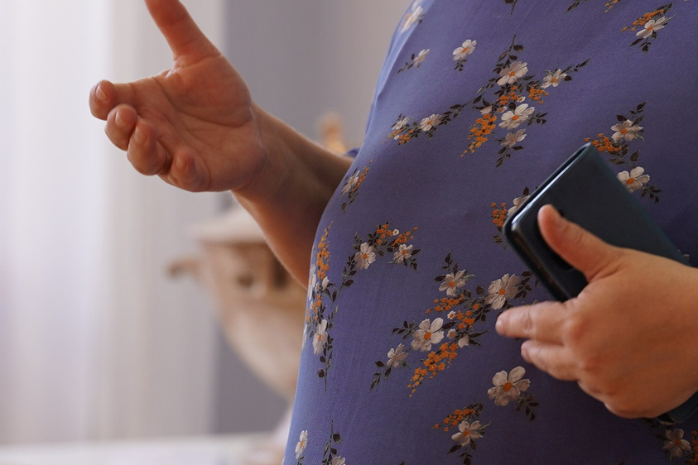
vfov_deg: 4.3
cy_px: -5
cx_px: 486
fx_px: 6185
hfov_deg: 6.5
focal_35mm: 319
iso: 200
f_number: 2.8
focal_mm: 105
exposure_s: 1/125
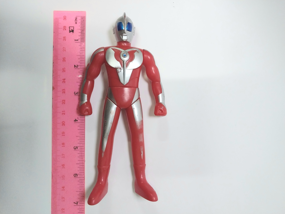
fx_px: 214
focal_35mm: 26
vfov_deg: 53.1
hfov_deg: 67.3
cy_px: 107
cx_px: 142
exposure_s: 1/50
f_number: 1.8
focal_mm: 4
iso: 400
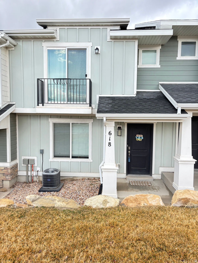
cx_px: 99
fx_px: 198
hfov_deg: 53.1
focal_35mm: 26
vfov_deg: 67.3
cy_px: 132
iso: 50
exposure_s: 1/277
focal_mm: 5.96
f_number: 1.6
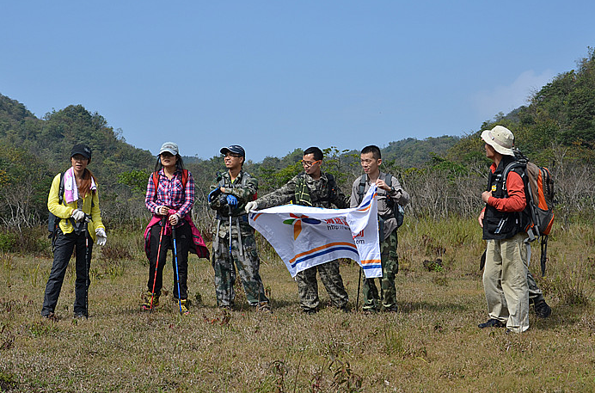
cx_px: 288
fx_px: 972
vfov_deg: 22.8
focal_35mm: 59
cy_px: 203
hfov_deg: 34.0
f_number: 8
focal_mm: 34
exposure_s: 1/320
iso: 100
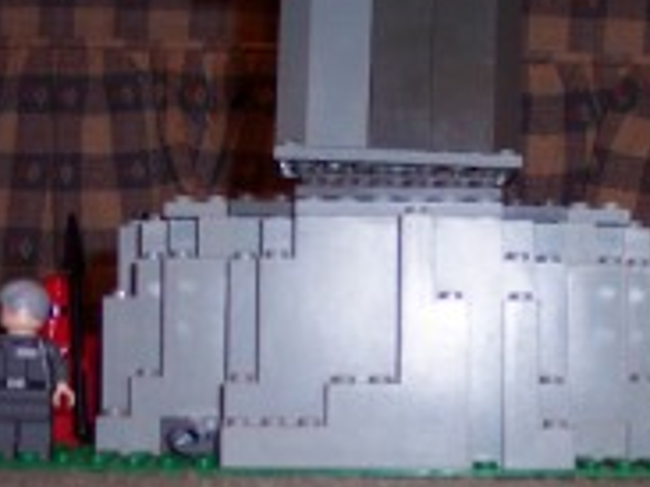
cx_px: 416
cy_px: 311
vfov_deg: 17.7
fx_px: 1558
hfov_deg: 23.5
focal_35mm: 83
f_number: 2.8
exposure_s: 1/30
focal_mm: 8
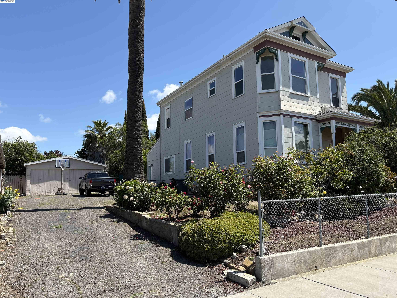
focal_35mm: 27
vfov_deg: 51.4
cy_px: 152
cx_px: 203
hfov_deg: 65.3
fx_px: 310
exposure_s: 1/2639
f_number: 1.6
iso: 50
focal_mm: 5.96
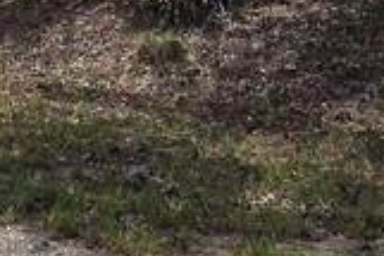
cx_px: 57
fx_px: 916
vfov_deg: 14.6
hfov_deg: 23.2
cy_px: -146
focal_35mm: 86
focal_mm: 2.2
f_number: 2.2
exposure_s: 1/2985
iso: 50
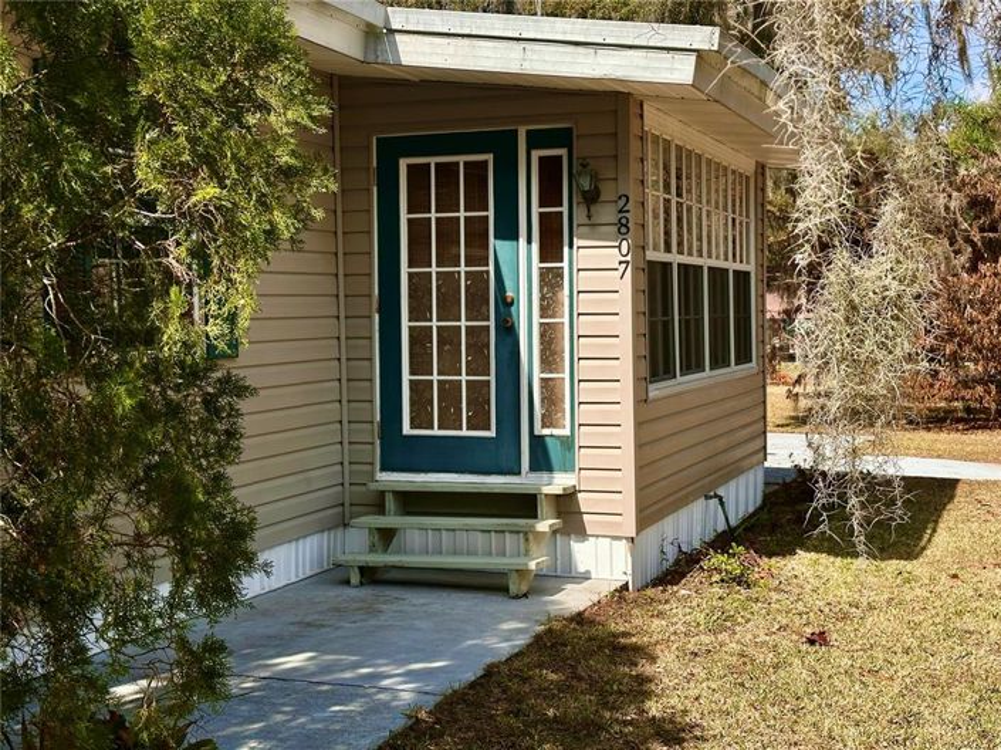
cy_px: 375
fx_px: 1387
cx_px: 500
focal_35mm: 48
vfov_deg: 30.2
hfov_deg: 39.7
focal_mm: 6.86
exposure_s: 1/4785
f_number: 1.78
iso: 64
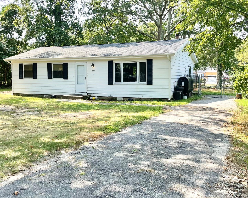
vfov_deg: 41.1
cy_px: 97
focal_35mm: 36
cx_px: 118
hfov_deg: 50.3
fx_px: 264
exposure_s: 1/698
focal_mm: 4.2
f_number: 1.6
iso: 32
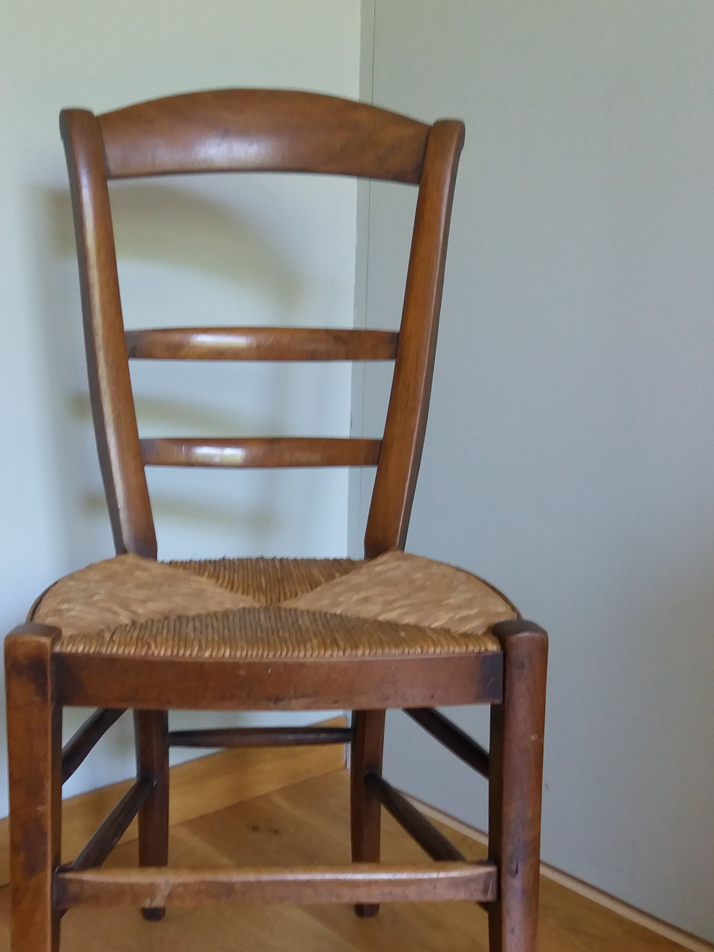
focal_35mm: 39
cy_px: 614
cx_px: 258
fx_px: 1073
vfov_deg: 47.3
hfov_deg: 36.6
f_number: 1.9
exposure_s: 1/17
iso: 160
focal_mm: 3.7
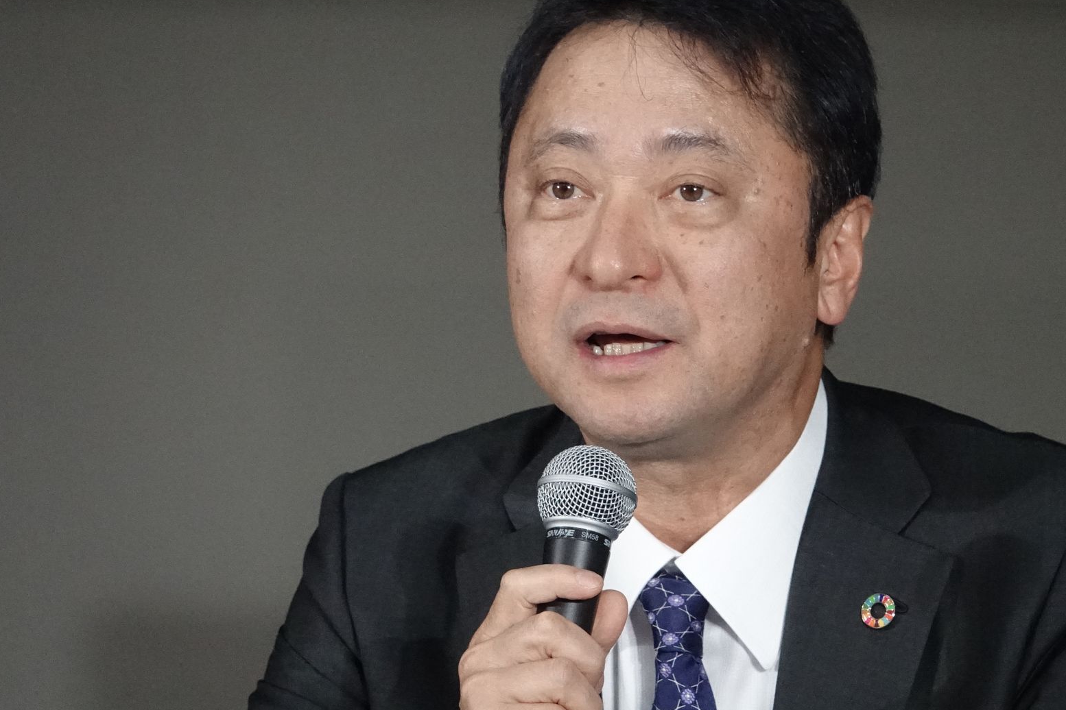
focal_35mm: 509
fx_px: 15071
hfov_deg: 4.1
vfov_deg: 2.7
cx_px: 621
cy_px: 309
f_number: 4
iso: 4000
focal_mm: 151.11
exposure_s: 1/1000
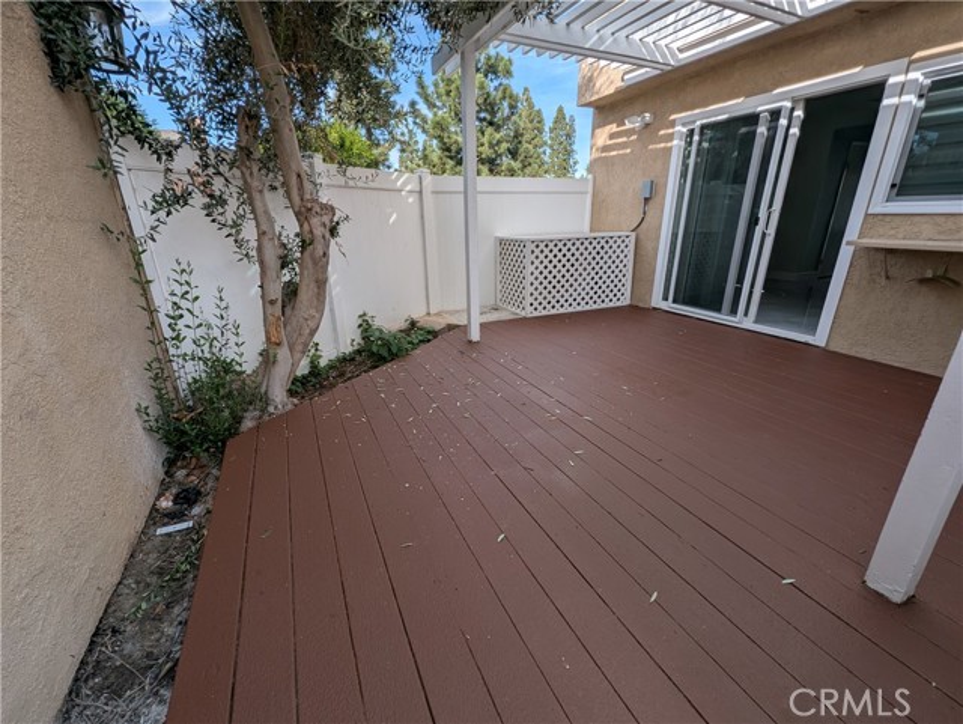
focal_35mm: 13
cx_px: 482
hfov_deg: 106.1
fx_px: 362
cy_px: 362
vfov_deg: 90.0
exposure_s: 1/749
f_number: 2.2
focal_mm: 1.95
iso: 38
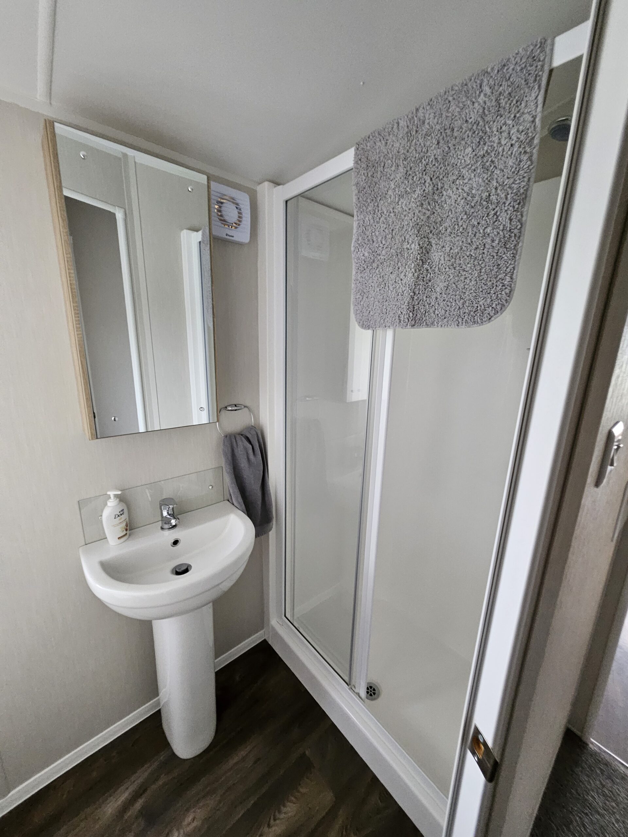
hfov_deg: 89.9
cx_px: 314
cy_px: 418
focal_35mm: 13
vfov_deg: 106.2
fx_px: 314
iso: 400
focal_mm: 1.74
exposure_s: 1/33
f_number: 2.2
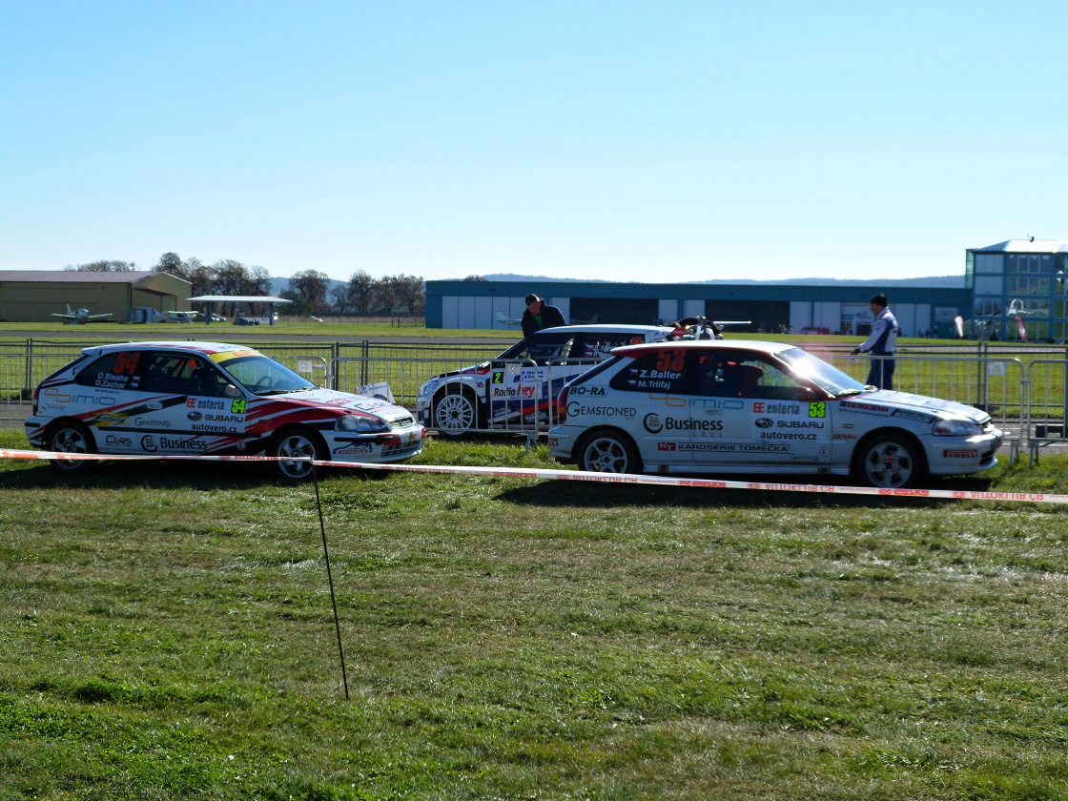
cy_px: 400
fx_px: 2098
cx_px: 534
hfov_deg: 28.6
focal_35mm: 68
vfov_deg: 21.6
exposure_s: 1/750
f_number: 4.7
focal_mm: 10.6
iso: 80
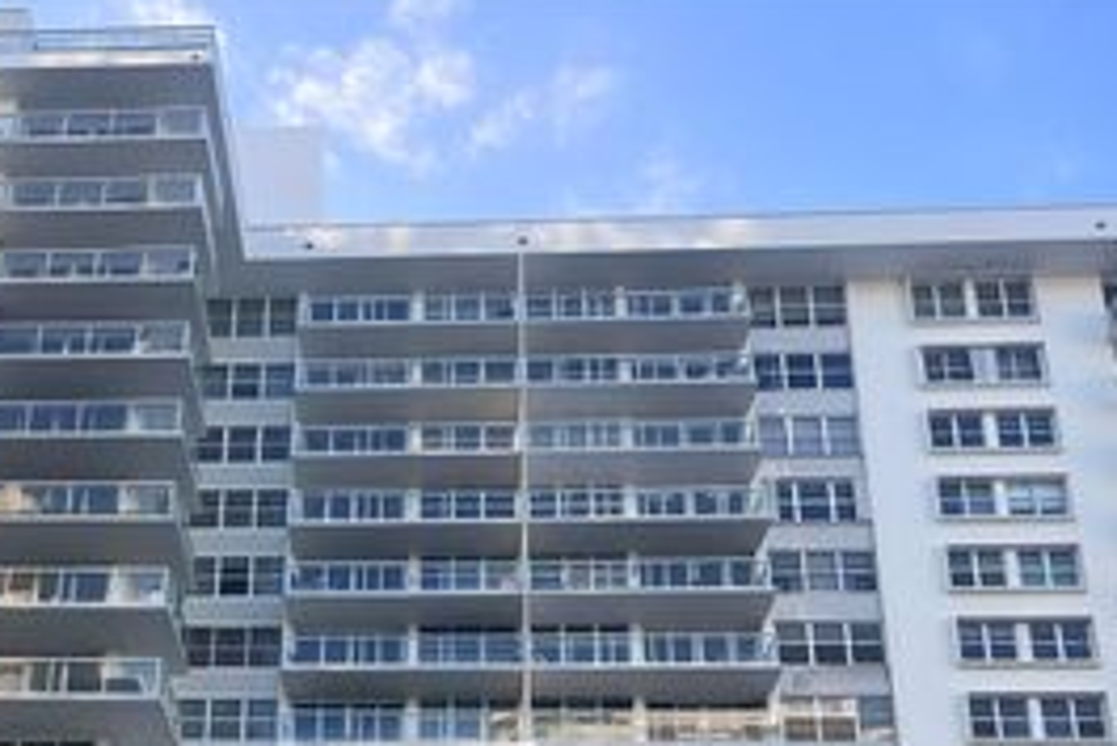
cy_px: 773
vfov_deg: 25.0
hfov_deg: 38.1
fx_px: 1583
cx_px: 316
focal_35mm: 51
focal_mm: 5.1
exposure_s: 1/737
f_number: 1.6
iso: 50
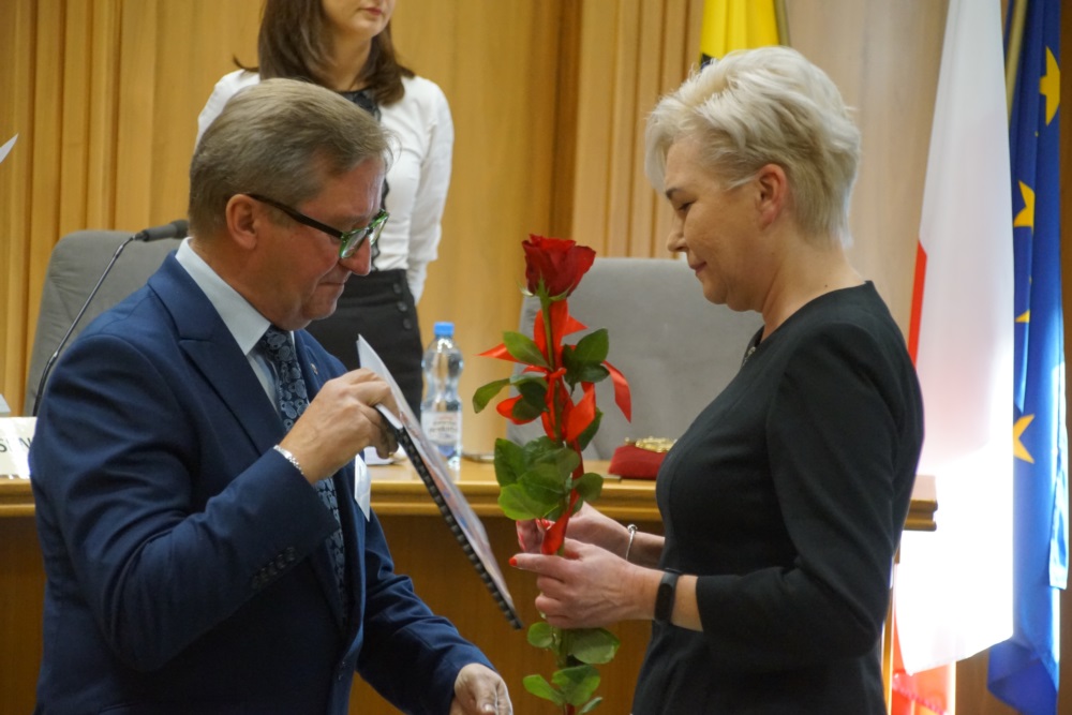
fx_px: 4467
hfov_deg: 13.7
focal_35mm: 150
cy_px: 358
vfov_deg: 9.2
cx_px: 536
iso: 3200
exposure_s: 1/100
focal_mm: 100
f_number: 5.6
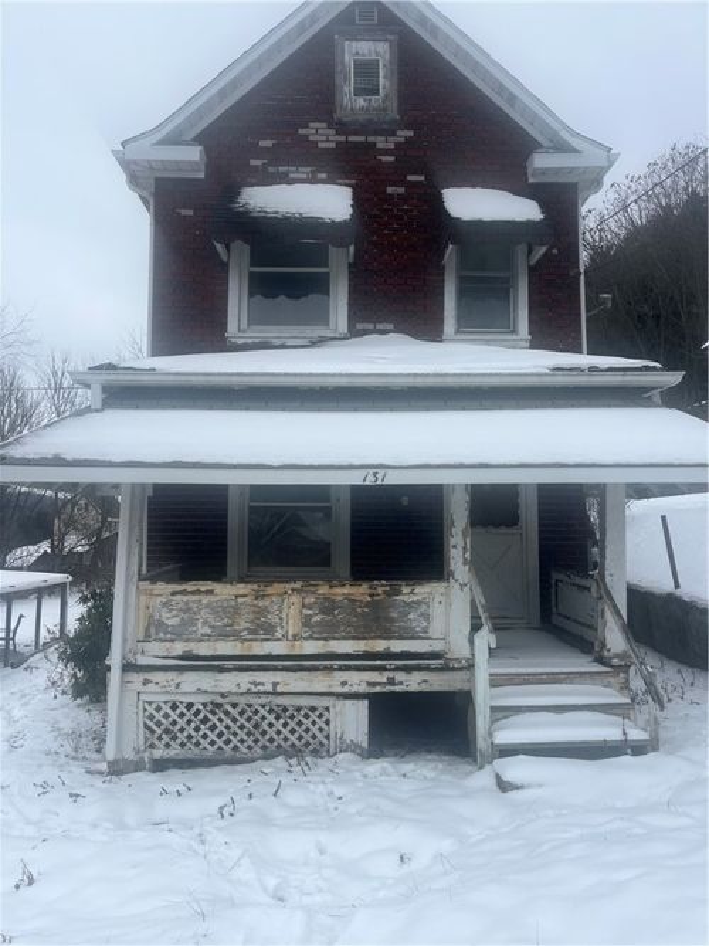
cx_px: 354
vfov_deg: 67.3
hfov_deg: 53.0
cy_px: 473
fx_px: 710
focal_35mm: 26
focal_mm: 5.1
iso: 50
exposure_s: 1/1056
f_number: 1.6
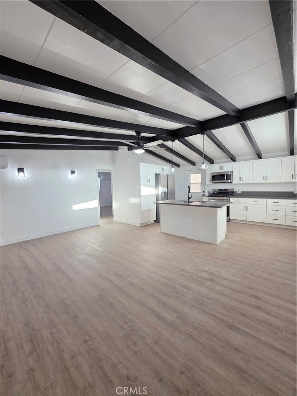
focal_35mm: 13
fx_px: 149
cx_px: 148
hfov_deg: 89.9
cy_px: 198
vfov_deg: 106.2
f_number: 1.9
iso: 125
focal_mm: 2.2
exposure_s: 1/120
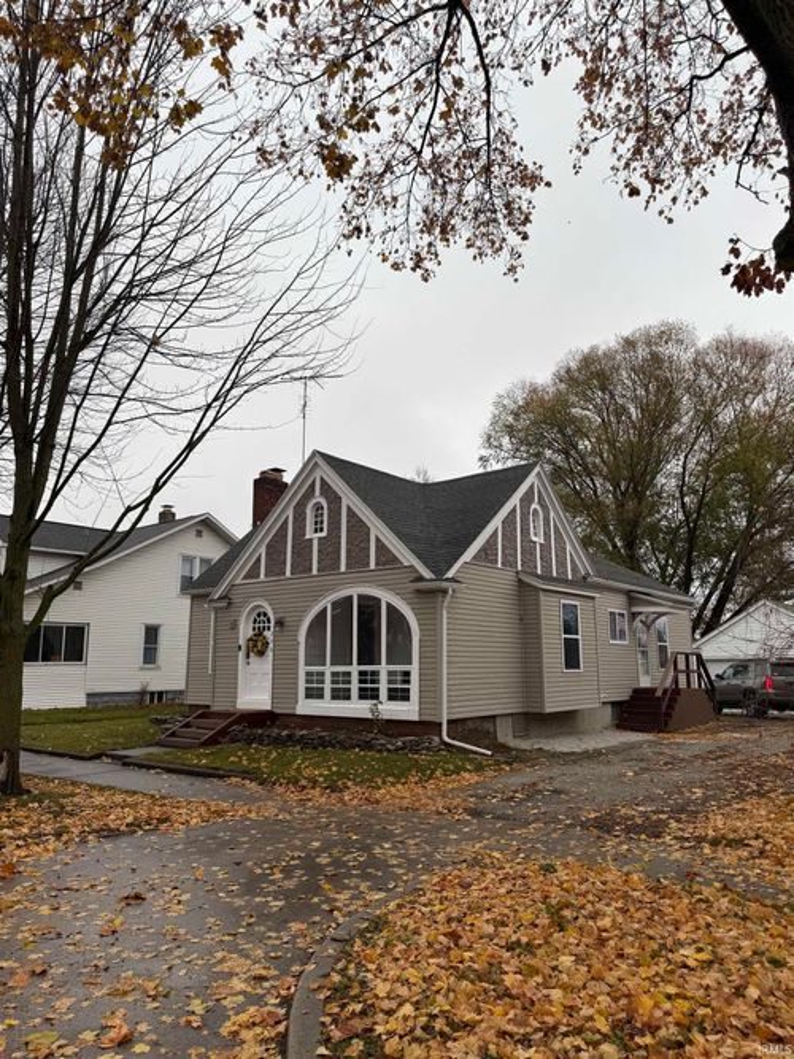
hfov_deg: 56.8
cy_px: 530
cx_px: 397
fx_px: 734
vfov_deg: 71.6
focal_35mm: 24
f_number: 1.78
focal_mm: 6.76
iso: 80
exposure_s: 1/742
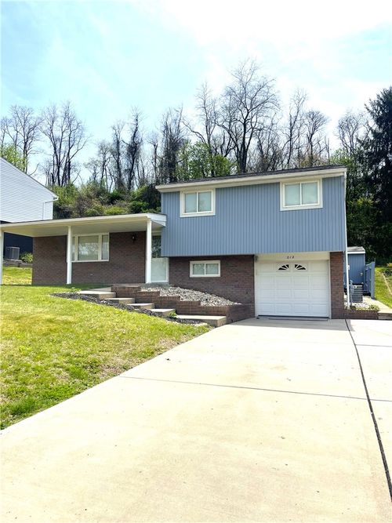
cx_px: 196
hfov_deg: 54.9
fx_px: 378
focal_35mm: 25
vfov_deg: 69.4
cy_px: 262
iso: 32
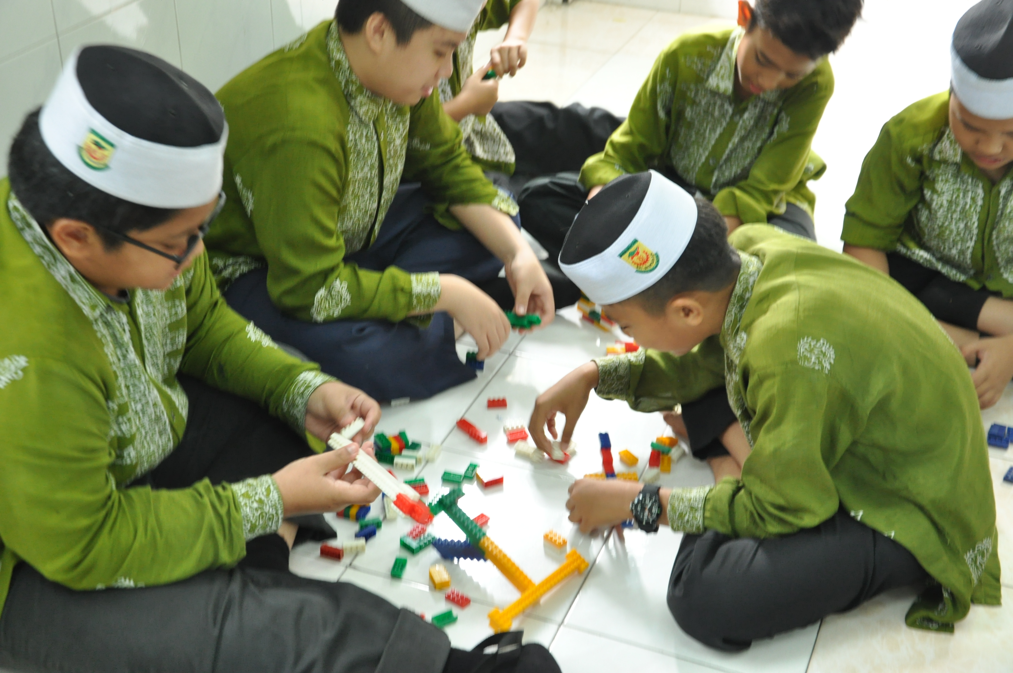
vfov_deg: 25.7
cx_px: 506
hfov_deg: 37.9
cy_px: 336
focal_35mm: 52
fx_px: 1475
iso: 1000
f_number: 4.5
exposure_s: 1/25
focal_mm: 35
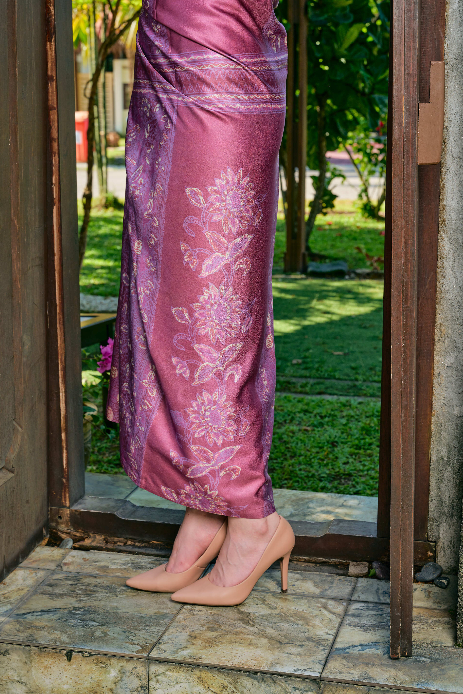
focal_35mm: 61
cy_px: 347
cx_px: 232
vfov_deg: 32.9
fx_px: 1177
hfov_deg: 22.3
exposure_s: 1/160
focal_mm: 61
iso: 100
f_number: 8
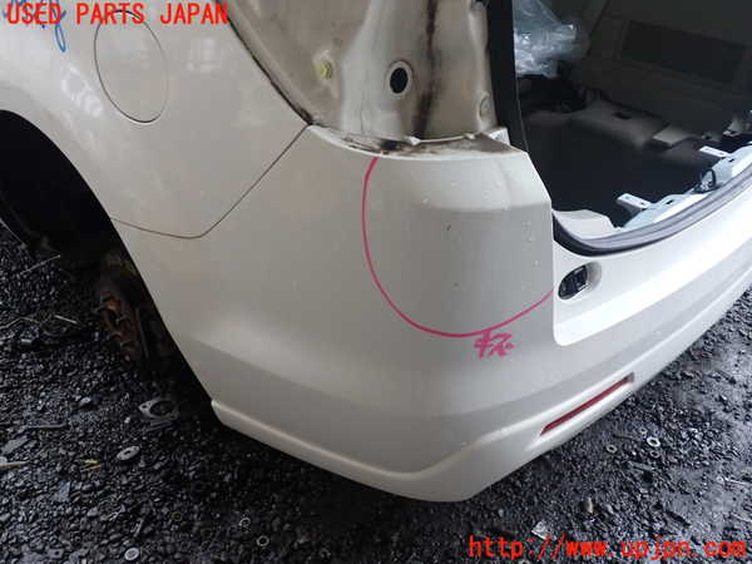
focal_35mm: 30
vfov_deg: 46.8
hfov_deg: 60.0
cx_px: 376
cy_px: 282
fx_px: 652
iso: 200
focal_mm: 5.4
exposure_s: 1/40
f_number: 2.3
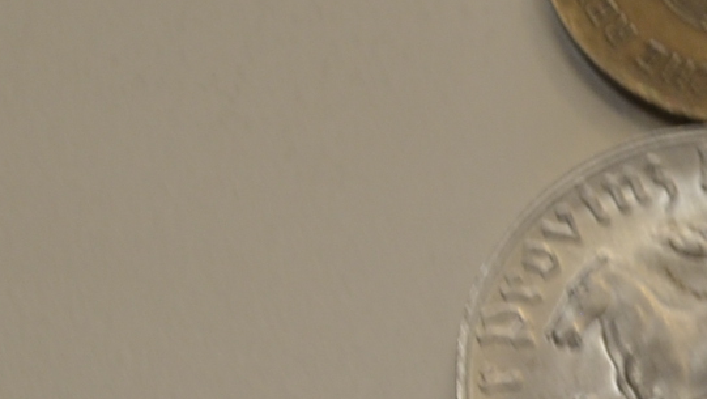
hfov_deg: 13.0
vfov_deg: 7.7
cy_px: 374
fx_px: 2945
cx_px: 1055
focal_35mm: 157
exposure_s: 1/60
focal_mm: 22
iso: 320
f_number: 8
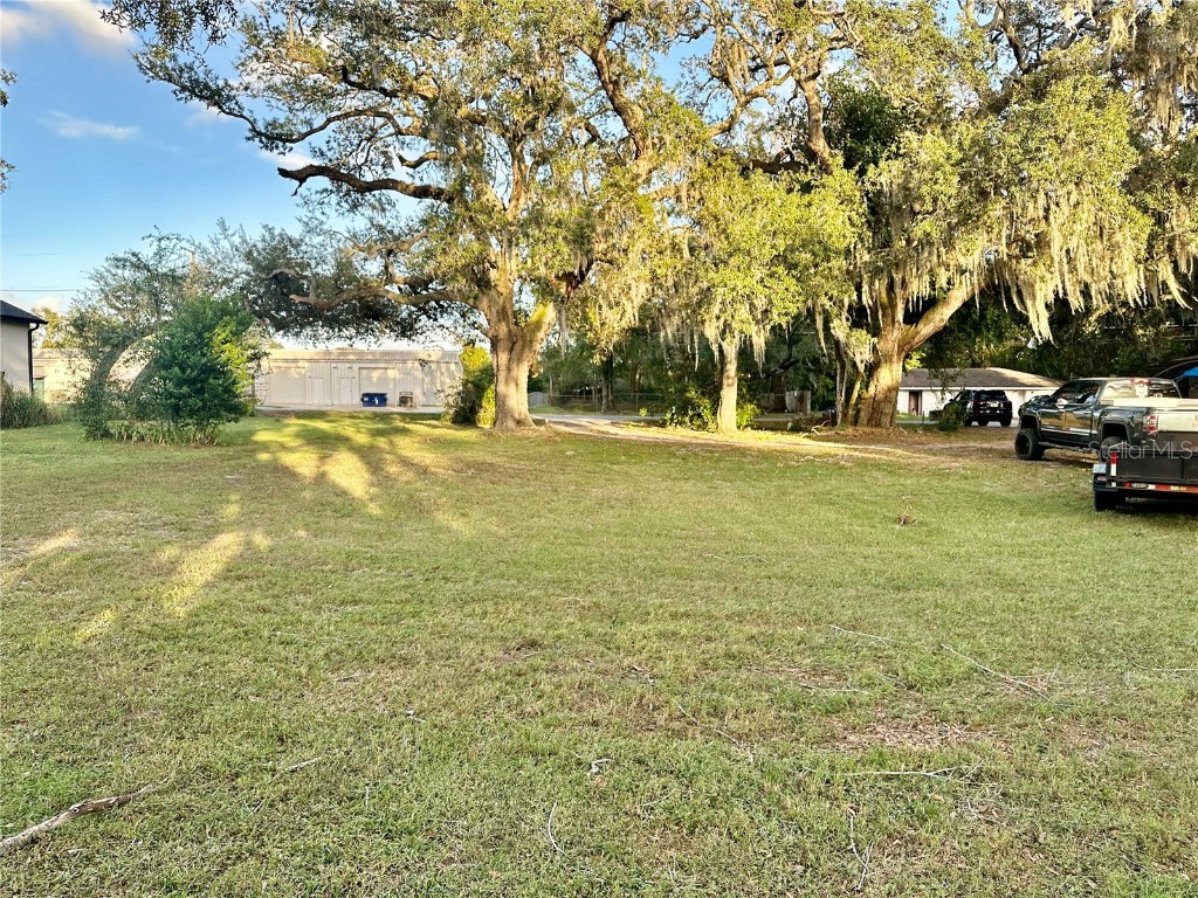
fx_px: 831
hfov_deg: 71.6
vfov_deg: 56.8
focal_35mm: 24
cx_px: 599
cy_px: 449
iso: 80
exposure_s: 1/494
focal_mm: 6.86
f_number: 1.78
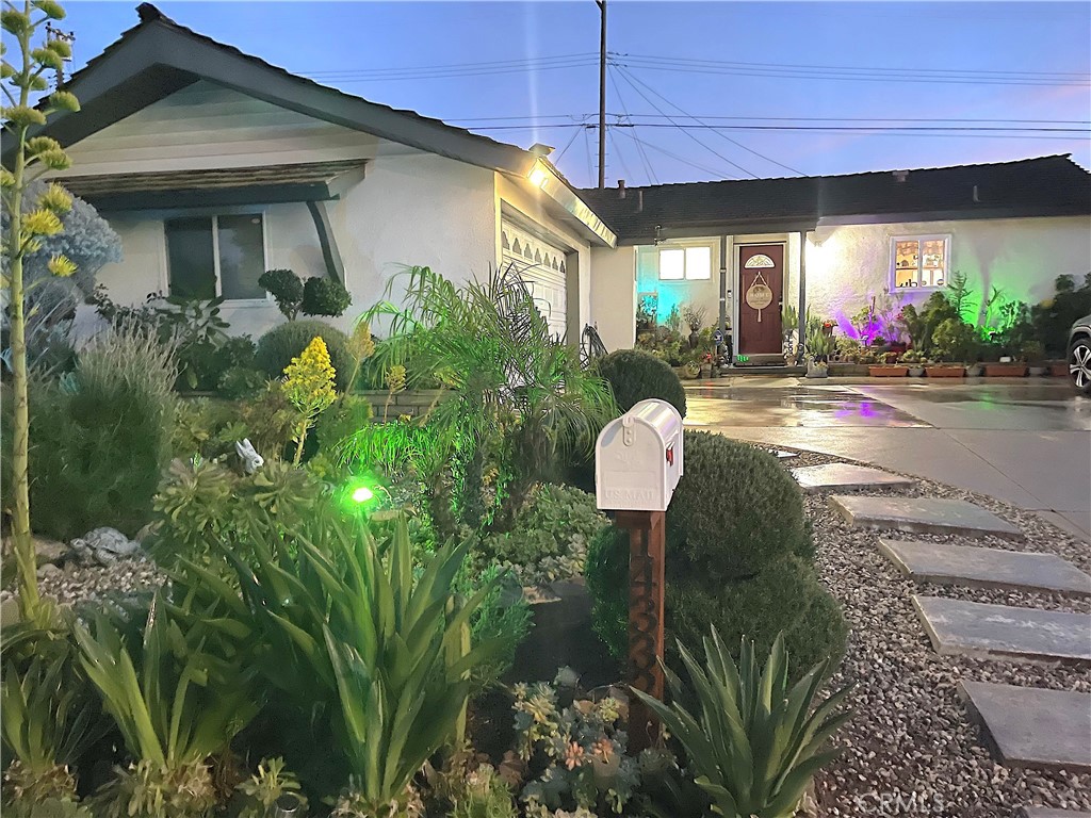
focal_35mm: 25
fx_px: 788
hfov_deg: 69.4
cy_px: 409
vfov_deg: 54.9
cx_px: 546
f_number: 1.6
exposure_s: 1/21
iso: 1250
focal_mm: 5.1
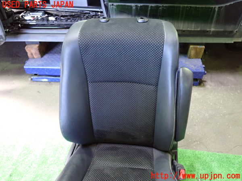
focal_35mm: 30
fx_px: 210
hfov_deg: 60.0
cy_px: 90
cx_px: 121
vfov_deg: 46.8
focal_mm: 5.4
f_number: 2.3
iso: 800
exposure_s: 1/25
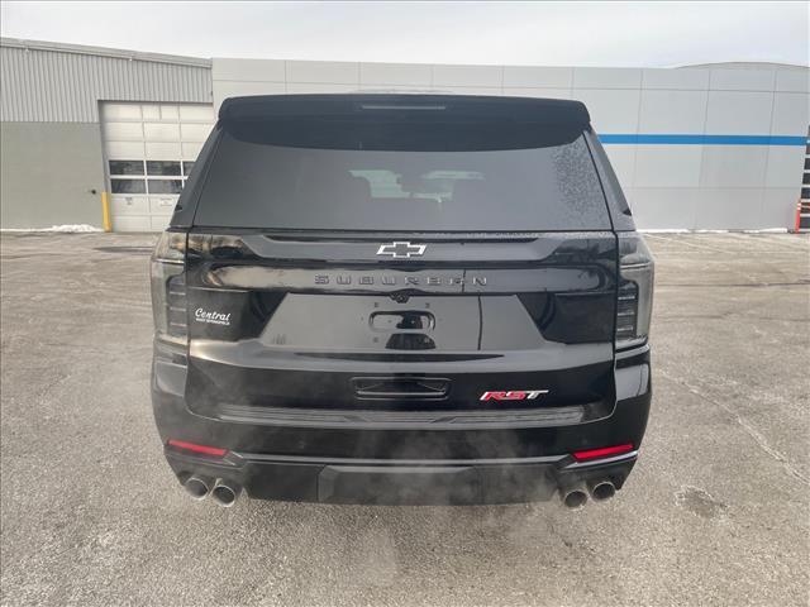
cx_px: 405
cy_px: 304
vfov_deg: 53.1
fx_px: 608
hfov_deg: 67.3
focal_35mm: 26
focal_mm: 4.2
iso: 32
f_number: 1.6
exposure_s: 1/209
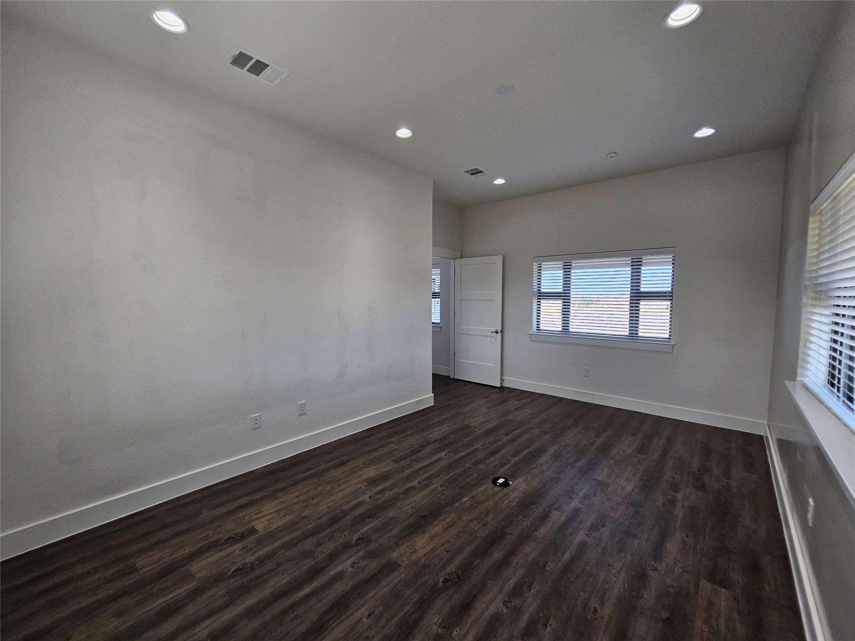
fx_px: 321
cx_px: 428
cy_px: 320
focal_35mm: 13
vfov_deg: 89.9
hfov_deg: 106.2
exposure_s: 1/120
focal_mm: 2.2
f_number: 2.2
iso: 100
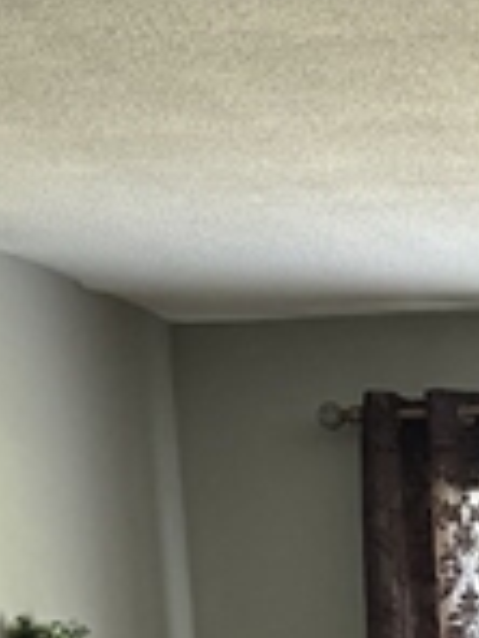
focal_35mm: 135
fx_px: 2491
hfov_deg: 10.4
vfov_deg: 12.3
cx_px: 820
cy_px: 1414
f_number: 1.6
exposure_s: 1/60
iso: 200
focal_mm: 5.96
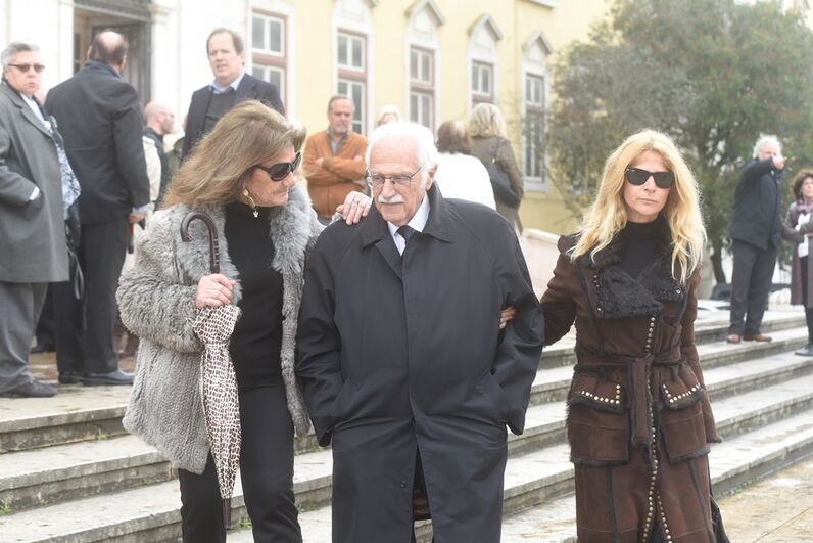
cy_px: 272
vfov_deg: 17.5
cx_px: 406
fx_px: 1762
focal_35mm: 78
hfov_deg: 26.0
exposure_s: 1/640
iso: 800
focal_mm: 78
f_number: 5.6
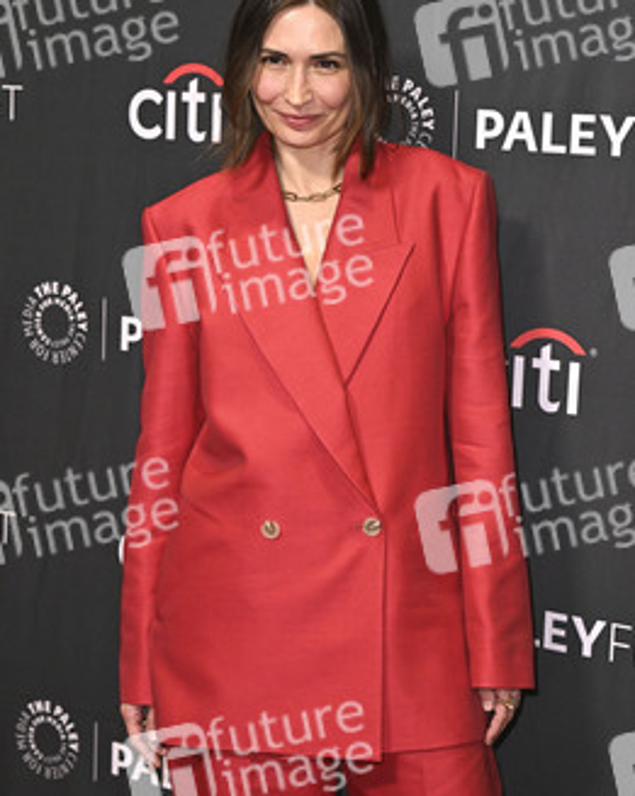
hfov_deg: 18.0
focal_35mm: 85
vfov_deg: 22.5
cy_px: 394
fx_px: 2000
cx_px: 319
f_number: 5.6
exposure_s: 1/320
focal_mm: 74
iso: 2500
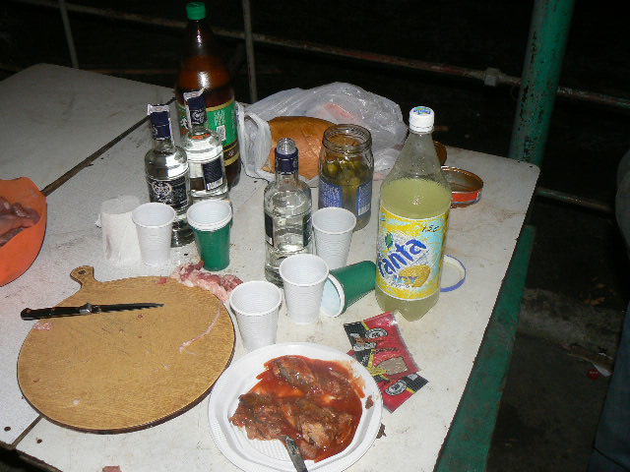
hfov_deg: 51.4
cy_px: 236
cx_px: 315
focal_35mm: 36
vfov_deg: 39.7
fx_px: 655
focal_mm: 6
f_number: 2.8
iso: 100
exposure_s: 1/30
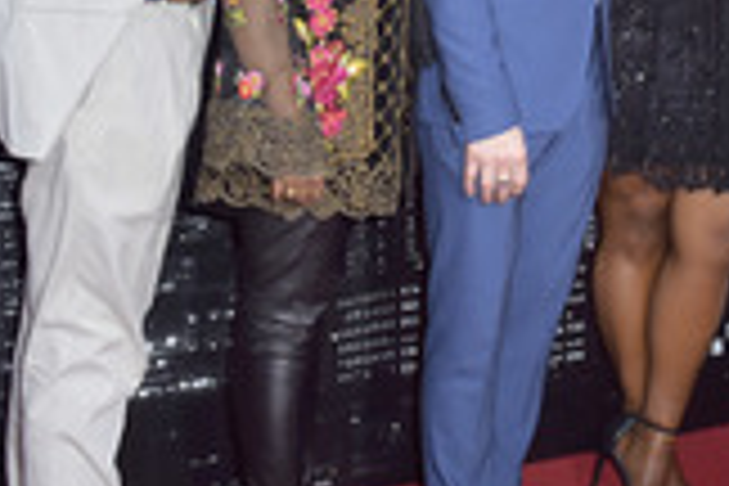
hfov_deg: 21.7
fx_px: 1802
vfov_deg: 15.1
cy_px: -18
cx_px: 796
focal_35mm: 89
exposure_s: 1/250
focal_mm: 32
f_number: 7.1
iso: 500
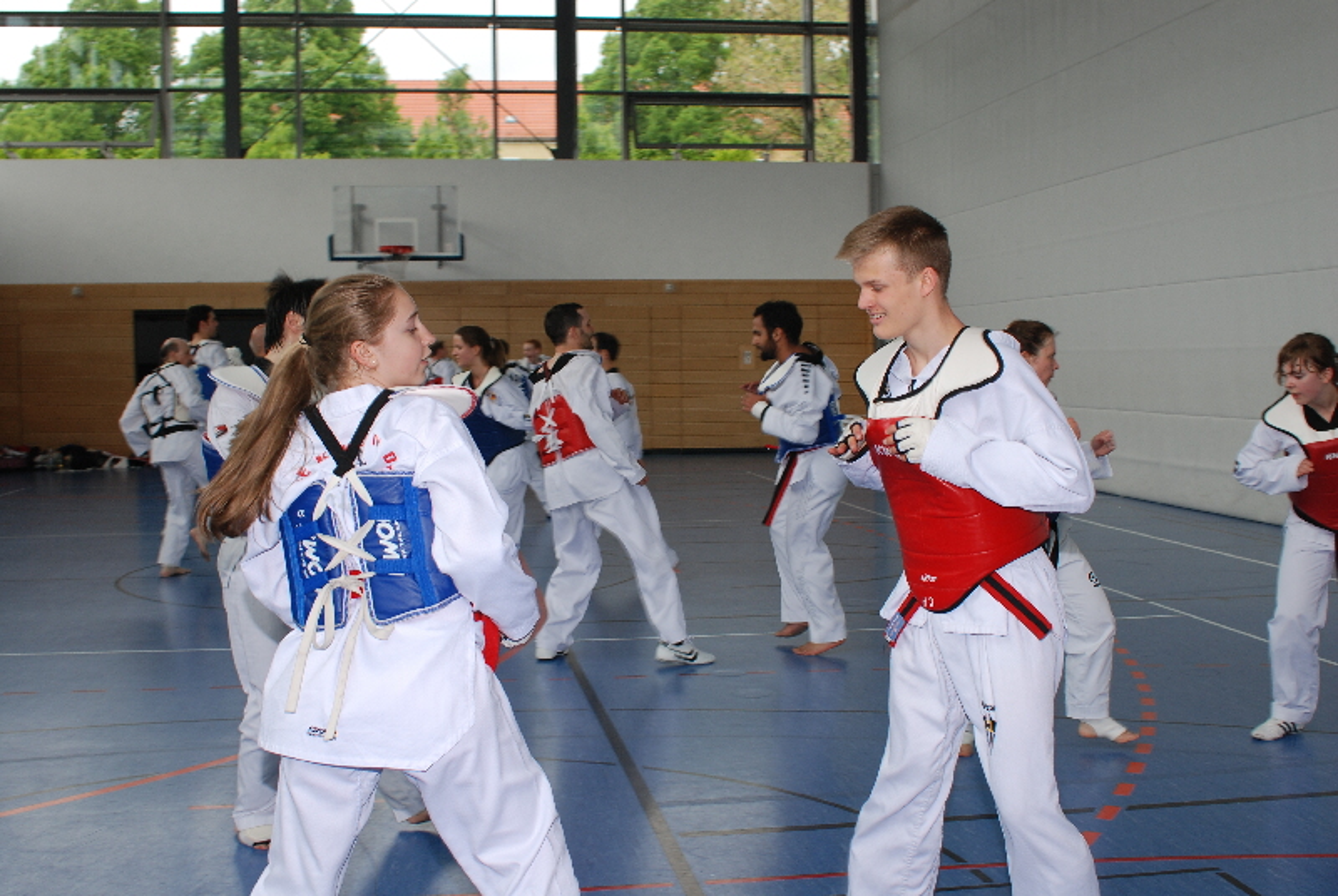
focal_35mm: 42
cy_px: 448
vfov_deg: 32.0
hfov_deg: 46.3
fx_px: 1563
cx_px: 669
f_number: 5
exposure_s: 1/100
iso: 200
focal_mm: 28
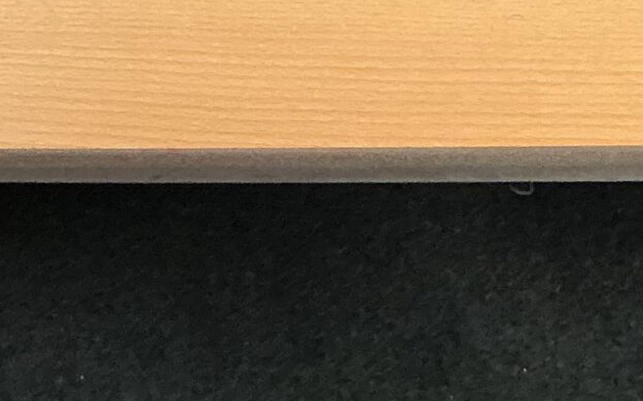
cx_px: 602
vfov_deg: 8.4
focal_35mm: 126
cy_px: -892
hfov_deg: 16.3
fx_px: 2207
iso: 125
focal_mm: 3
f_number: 1.8
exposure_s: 1/60
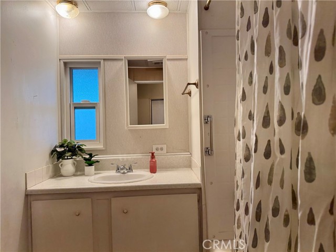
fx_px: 233
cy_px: 126
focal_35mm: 24
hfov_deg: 71.6
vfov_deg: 56.8
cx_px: 168
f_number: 1.78
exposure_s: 1/120
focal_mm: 6.76
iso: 200
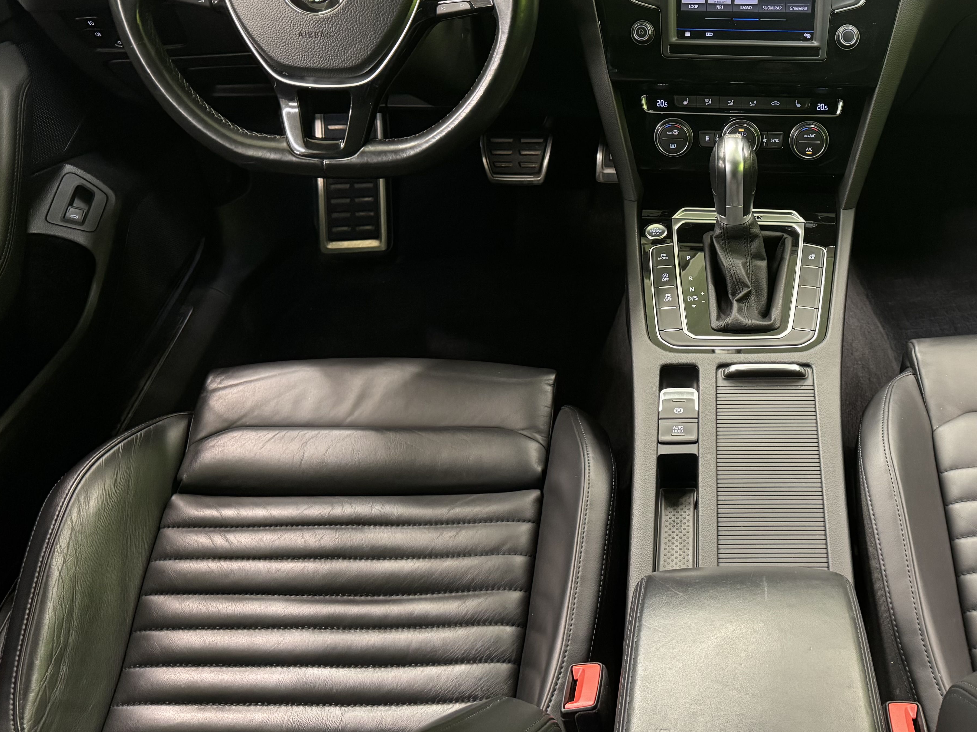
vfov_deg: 37.5
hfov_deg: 47.3
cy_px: 281
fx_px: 1073
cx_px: 723
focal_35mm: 38
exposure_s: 1/33
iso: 640
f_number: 1.78
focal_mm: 6.76
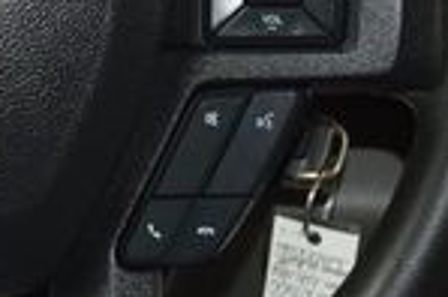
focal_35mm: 187
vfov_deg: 7.3
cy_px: -44
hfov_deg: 10.8
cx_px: -87
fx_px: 2326
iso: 1600
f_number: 3.8
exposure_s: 1/50
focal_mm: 29
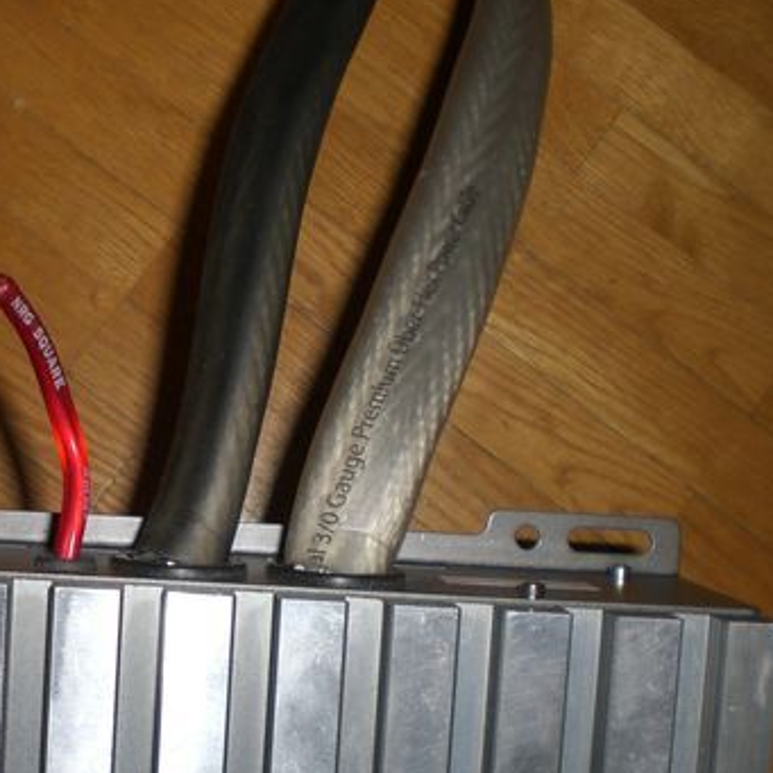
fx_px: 1592
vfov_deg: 27.2
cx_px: 134
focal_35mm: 63
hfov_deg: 26.7
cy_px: 494
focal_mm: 6.3
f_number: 3.1
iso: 50
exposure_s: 1/60
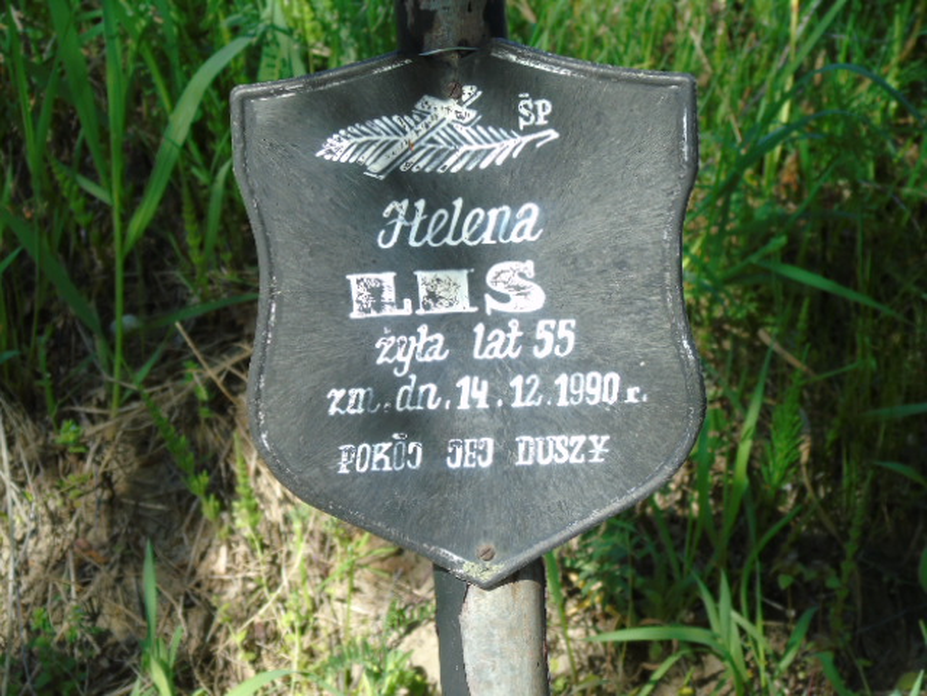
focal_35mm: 243
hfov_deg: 8.1
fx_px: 6507
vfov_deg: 6.1
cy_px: 348
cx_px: 464
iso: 80
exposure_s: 1/125
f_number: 4.8
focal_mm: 43
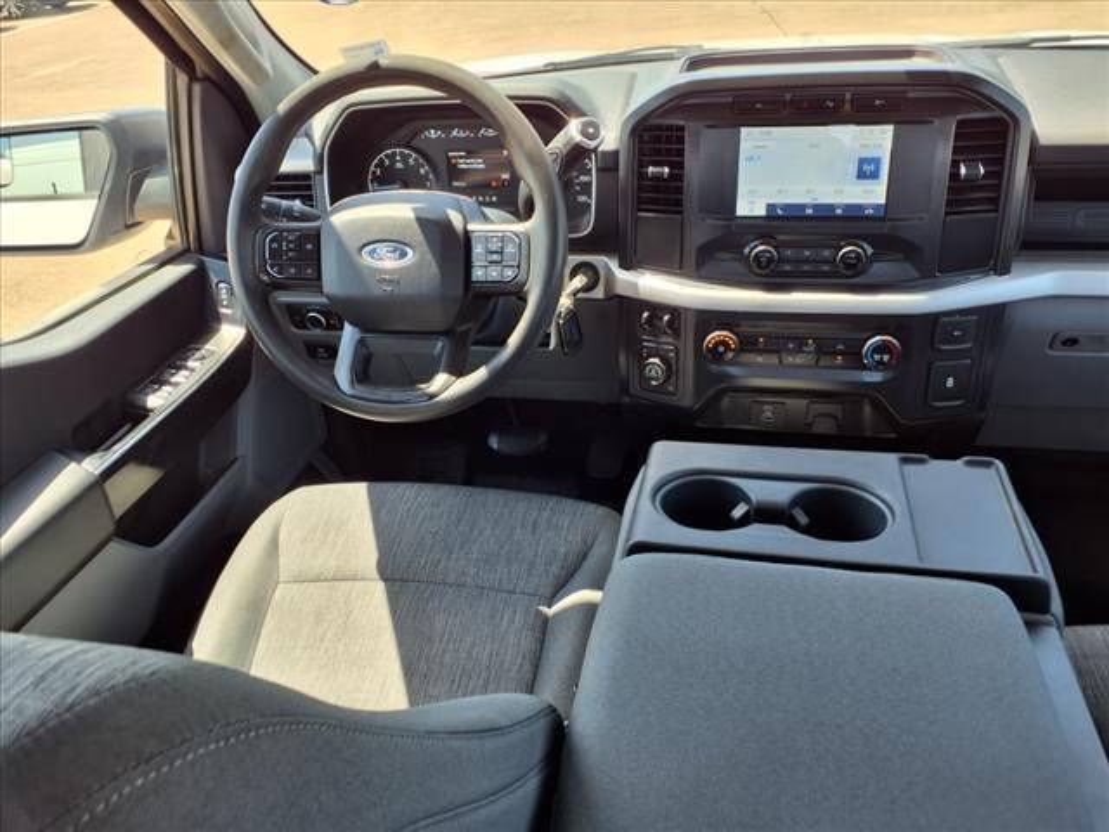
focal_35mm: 27
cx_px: 554
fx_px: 865
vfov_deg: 51.4
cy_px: 416
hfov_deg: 65.3
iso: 40
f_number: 1.9
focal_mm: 3.58
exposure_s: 1/133
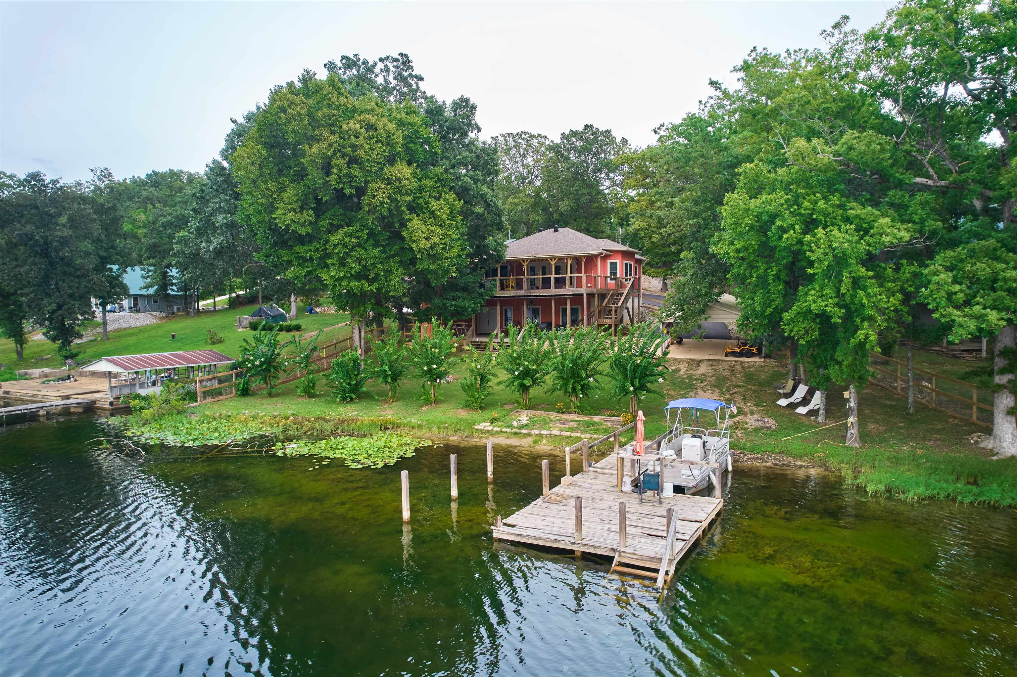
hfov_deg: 78.6
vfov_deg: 57.2
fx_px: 621
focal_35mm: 22
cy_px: 338
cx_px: 508
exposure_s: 1/200
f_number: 2.8
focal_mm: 8.38
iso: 100
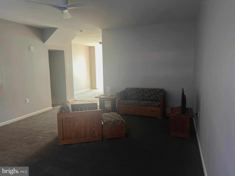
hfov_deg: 67.3
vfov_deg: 53.1
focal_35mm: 26
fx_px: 177
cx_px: 118
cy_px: 88
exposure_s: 1/60
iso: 250
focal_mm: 5.7
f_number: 1.5
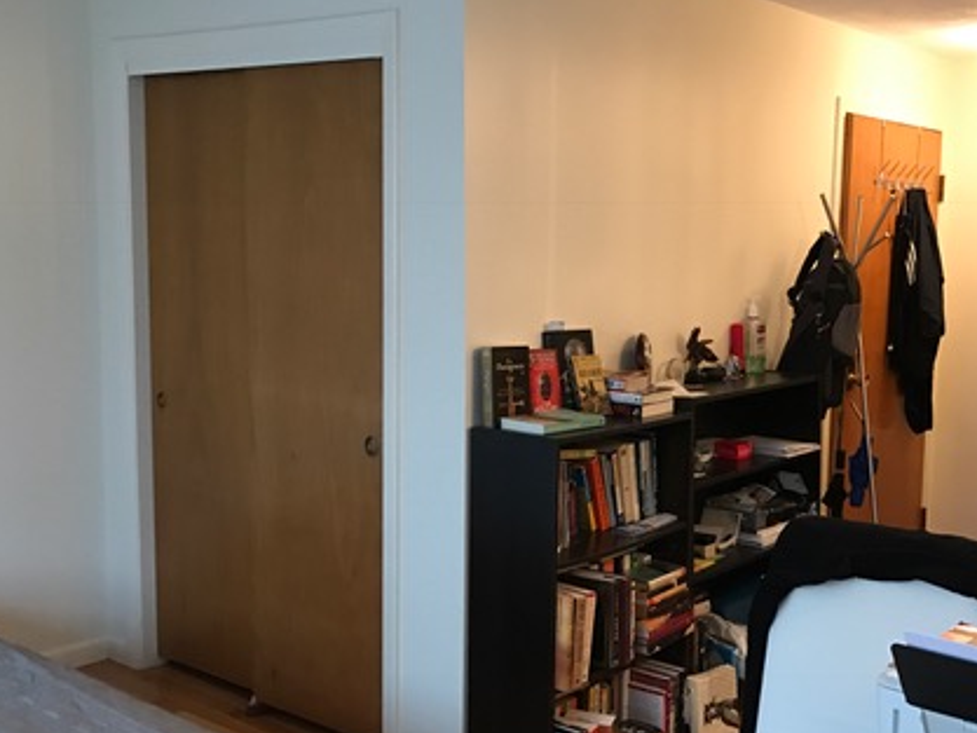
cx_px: 698
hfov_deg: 42.8
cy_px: 389
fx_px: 1214
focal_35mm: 43
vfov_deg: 33.6
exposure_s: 1/15
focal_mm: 3.99
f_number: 1.8
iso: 80
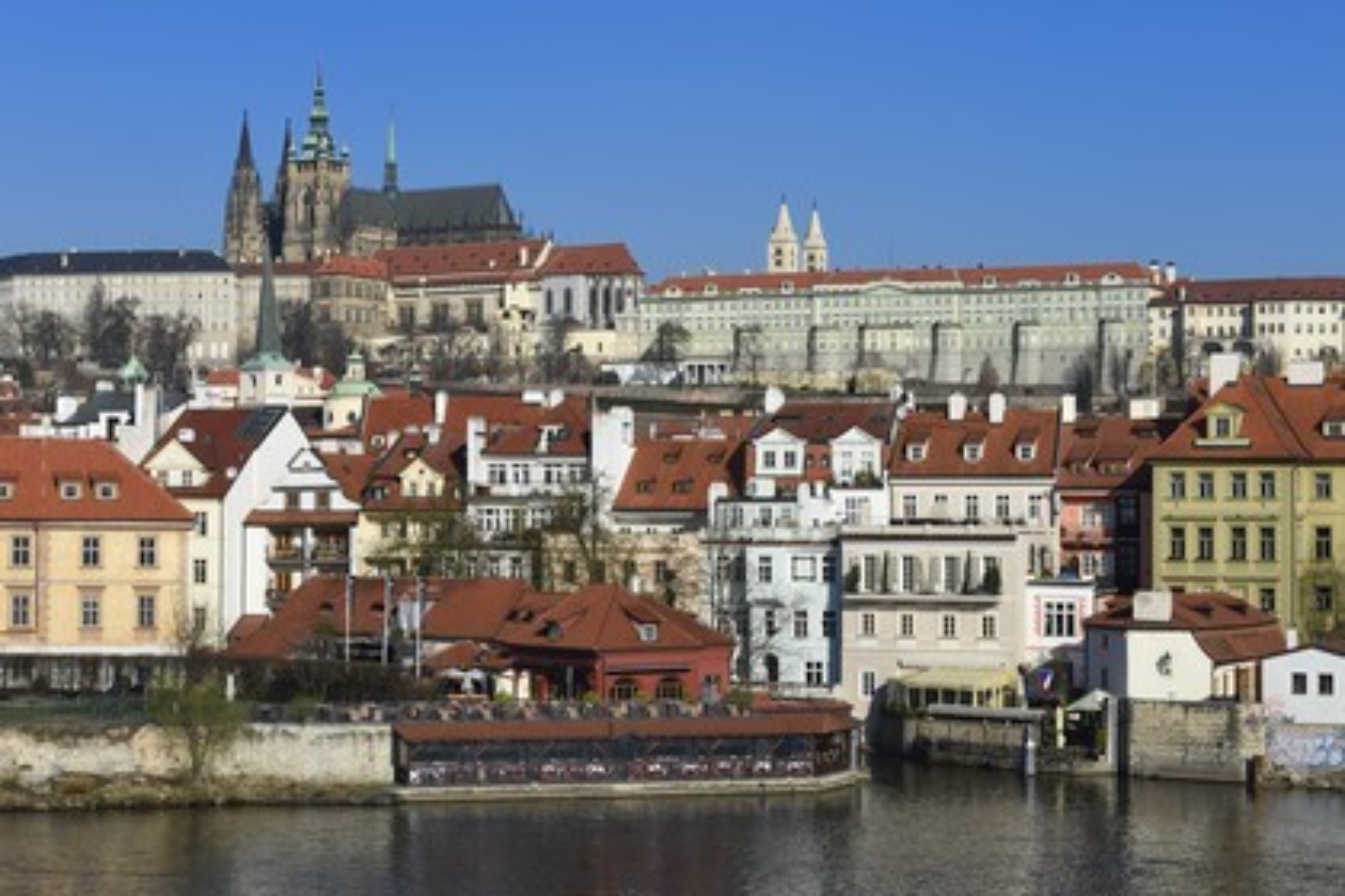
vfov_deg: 19.5
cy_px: 448
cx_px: 672
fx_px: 2615
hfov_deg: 28.8
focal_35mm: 70
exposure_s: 1/320
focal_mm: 70
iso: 200
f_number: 13
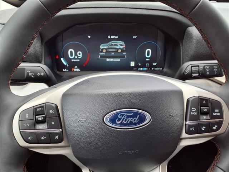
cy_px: 86
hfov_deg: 65.3
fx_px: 179
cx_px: 114
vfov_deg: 51.4
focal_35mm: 27
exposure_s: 1/120
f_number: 1.9
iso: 40
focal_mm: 3.58
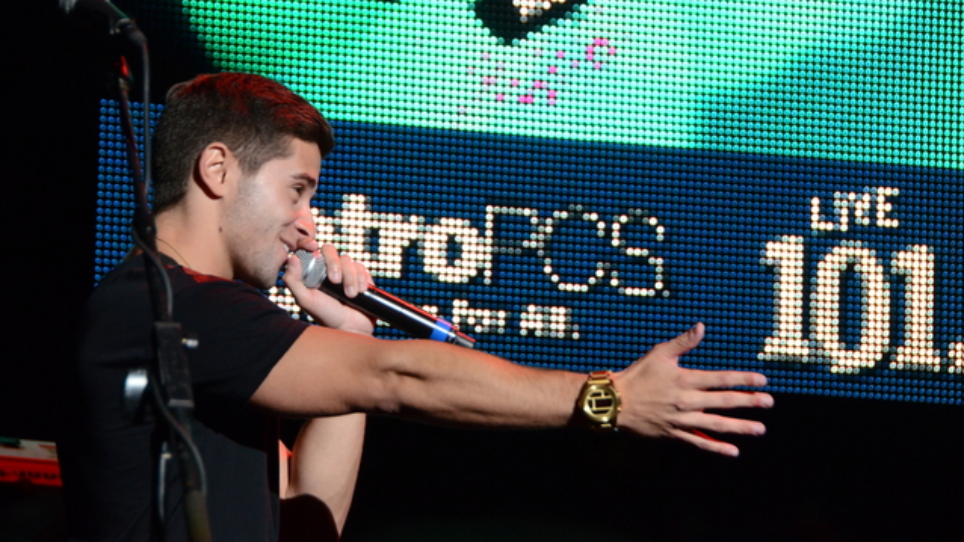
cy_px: 252
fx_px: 5433
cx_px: 482
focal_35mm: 213
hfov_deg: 10.1
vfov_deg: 5.7
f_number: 7.1
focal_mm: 135
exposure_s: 1/100
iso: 2000
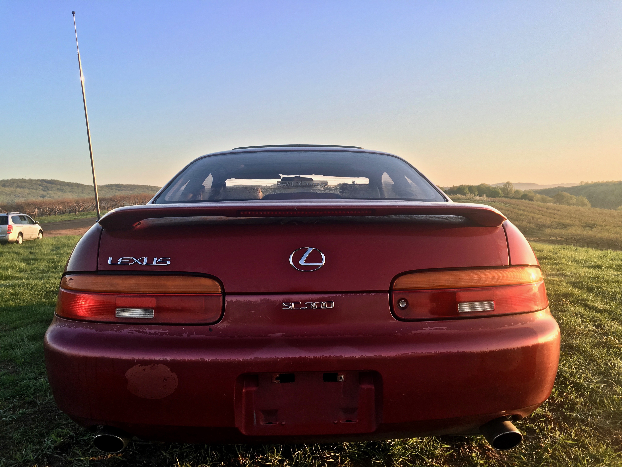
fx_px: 521
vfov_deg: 48.2
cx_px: 311
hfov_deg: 61.7
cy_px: 234
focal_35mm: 29
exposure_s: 1/314
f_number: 2.2
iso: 25
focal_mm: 4.15
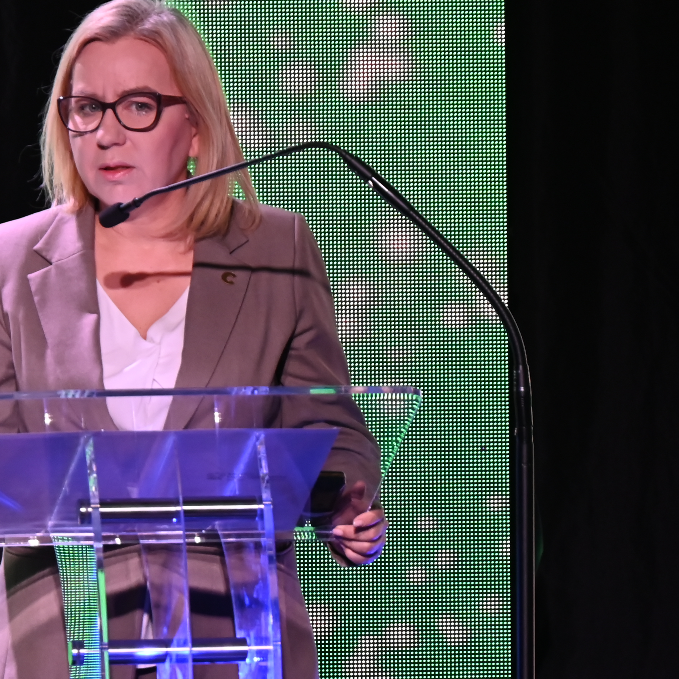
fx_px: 7789
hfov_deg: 5.0
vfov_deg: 5.0
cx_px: -27
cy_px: 665
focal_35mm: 351
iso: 1800
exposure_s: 1/125
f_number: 6.3
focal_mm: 130
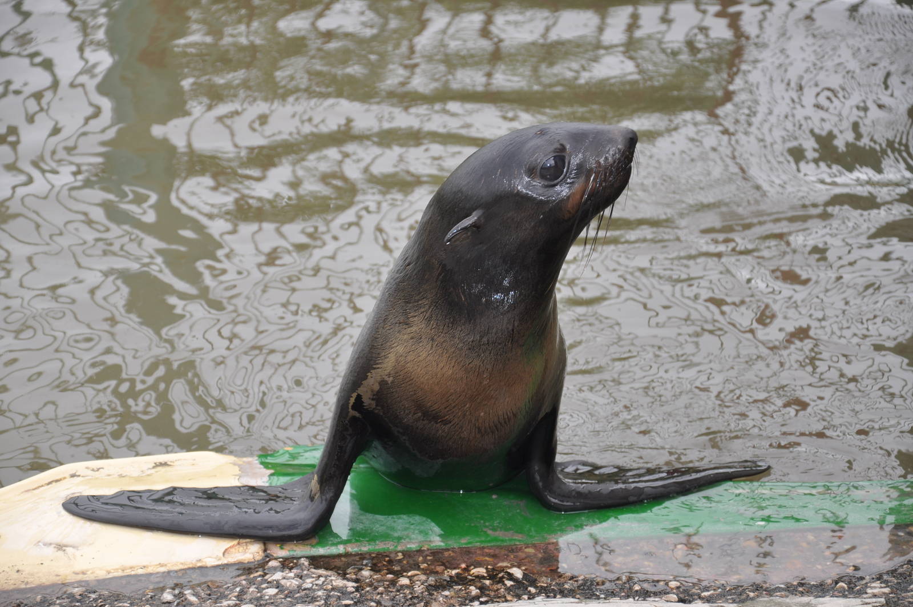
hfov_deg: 15.2
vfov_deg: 10.1
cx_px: 456
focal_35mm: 135
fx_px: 3420
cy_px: 304
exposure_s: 1/200
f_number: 6.3
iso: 200
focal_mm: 90
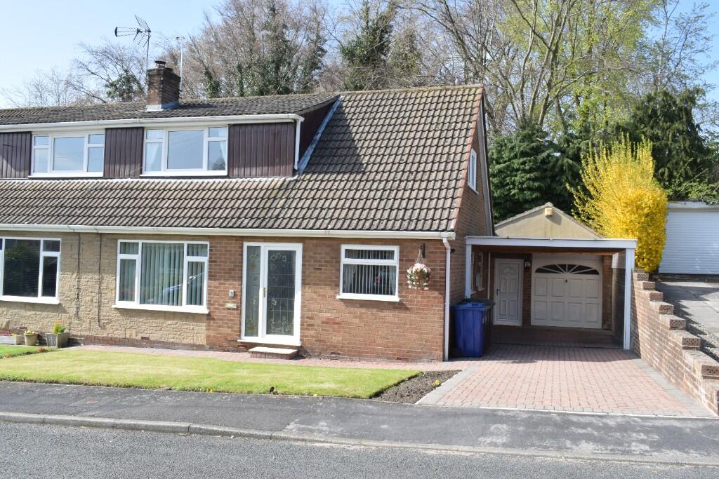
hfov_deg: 59.5
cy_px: 240
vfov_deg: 41.7
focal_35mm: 32
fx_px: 629
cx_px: 360
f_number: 18
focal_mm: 21
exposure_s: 1/250
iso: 800
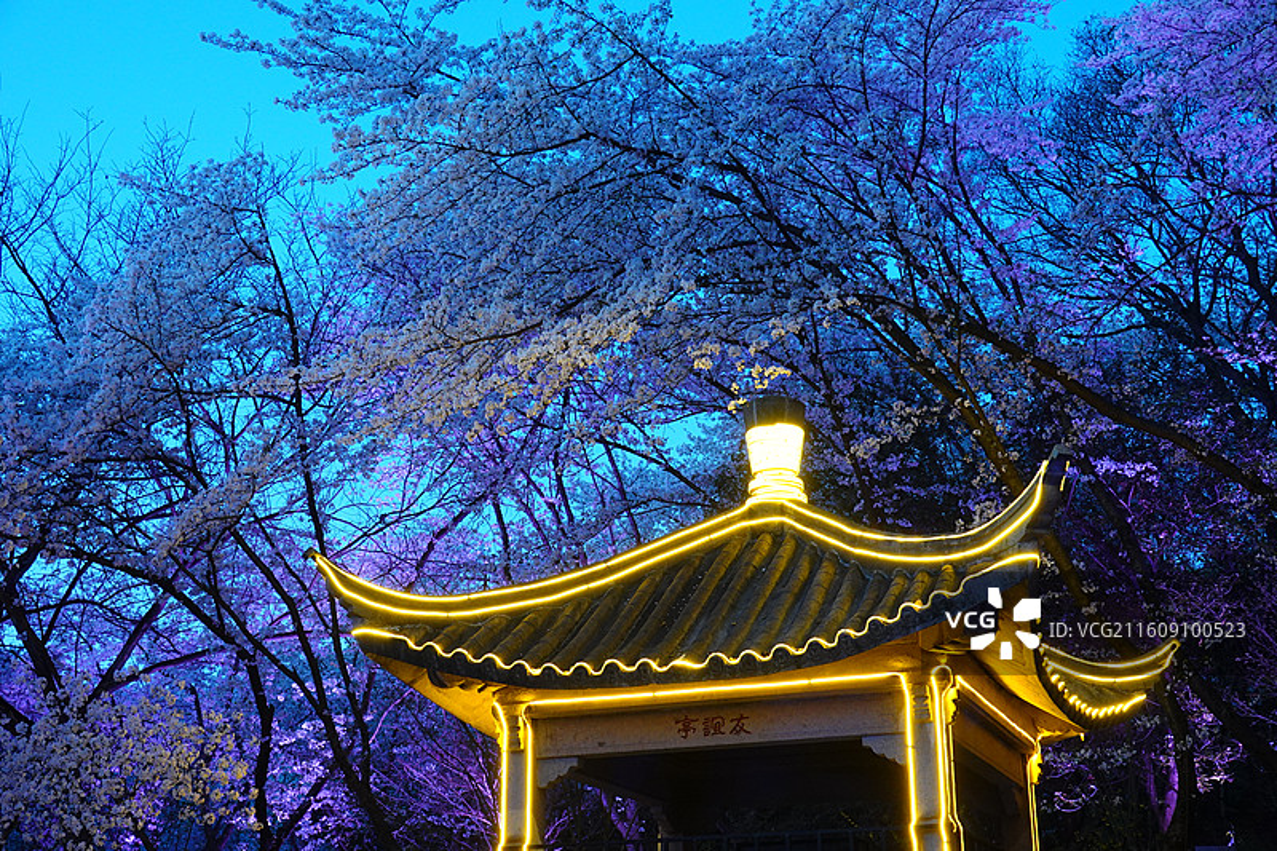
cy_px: 426
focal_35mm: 48
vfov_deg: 28.1
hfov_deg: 41.1
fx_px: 1702
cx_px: 638
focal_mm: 17.88
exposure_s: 1/40
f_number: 4
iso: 800
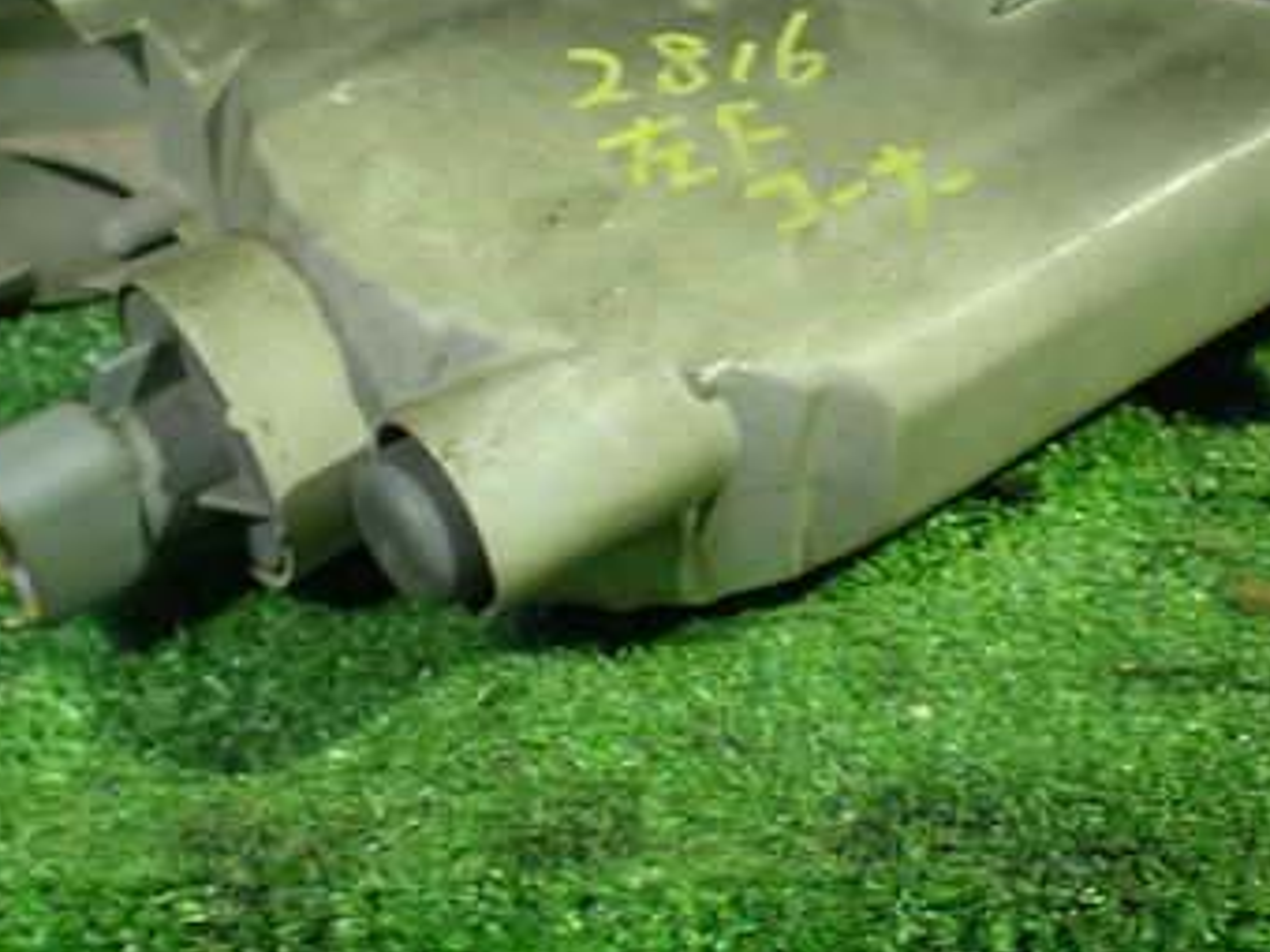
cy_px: 381
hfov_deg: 36.2
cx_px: 642
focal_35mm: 53
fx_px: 1944
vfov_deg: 27.5
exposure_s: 1/40
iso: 800
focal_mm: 5.4
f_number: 2.3
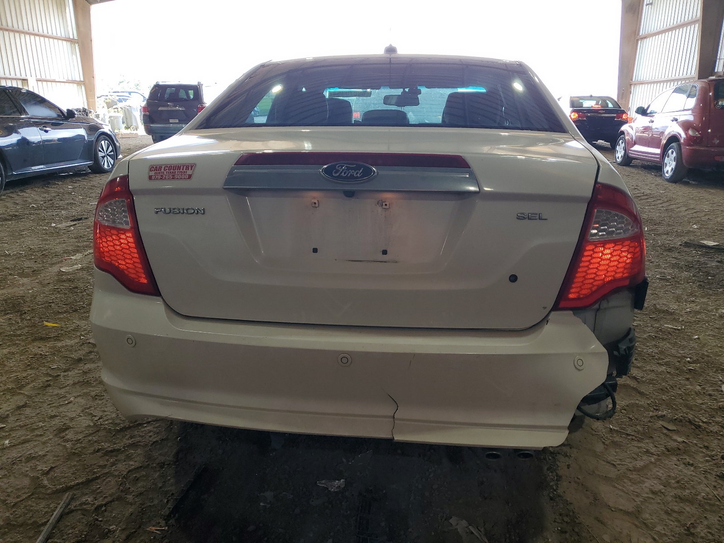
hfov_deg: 67.3
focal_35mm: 26
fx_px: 544
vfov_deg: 53.1
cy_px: 272
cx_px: 362
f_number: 1.5
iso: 50
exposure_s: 1/161
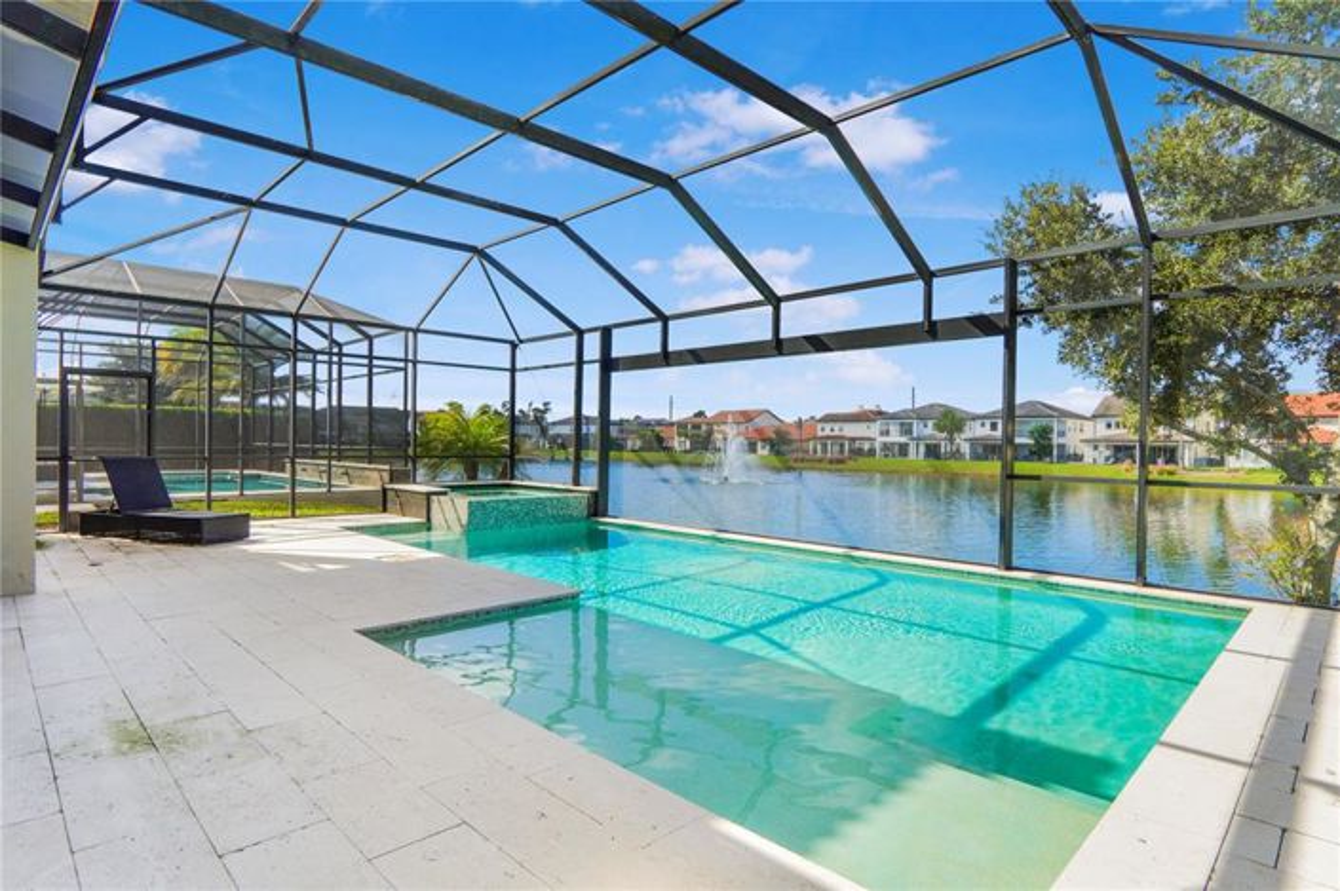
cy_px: 446
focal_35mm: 18
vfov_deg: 67.3
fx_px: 670
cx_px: 670
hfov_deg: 90.0
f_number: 6.3
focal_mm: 12
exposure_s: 1/320
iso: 100
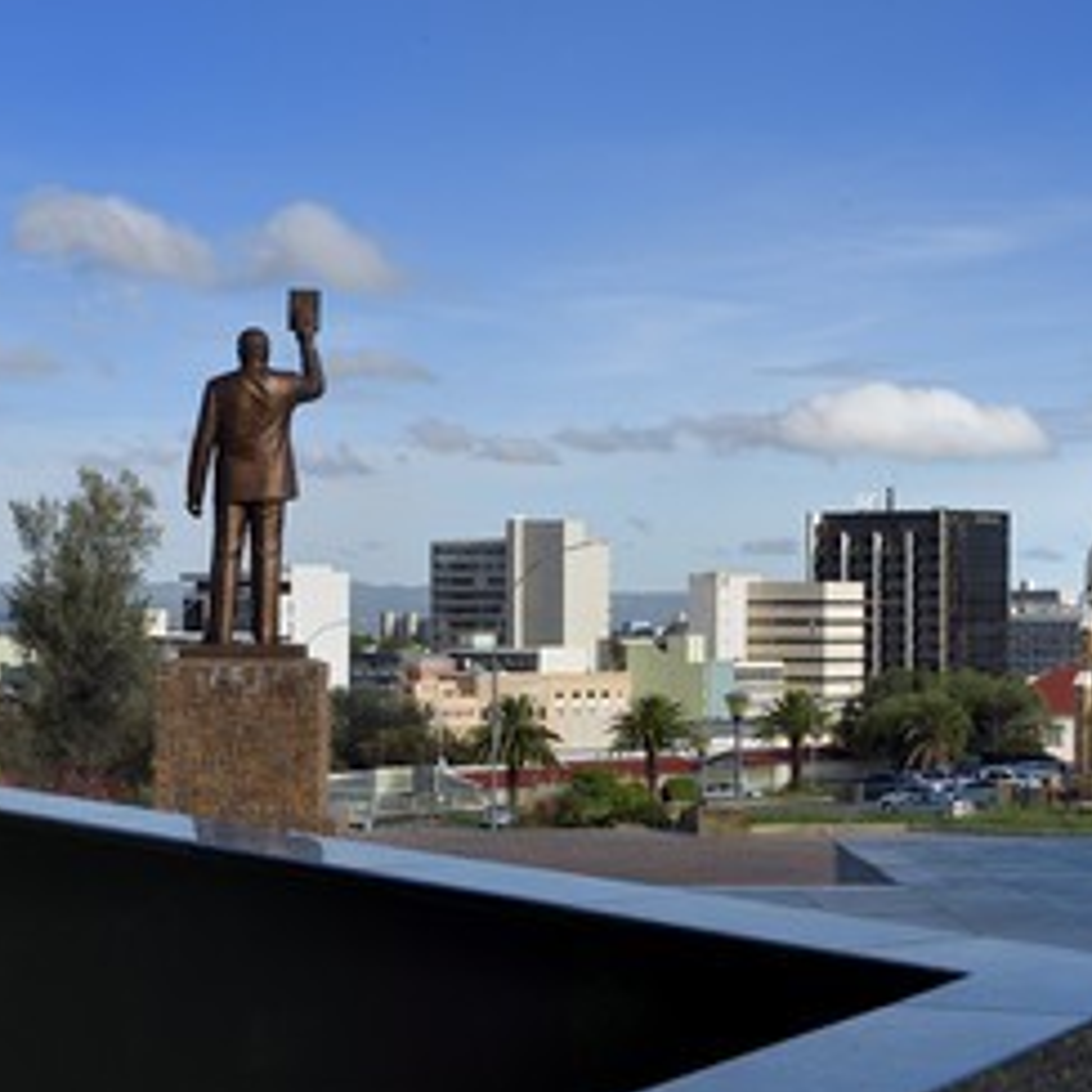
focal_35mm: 73
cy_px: 591
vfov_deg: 23.7
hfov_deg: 23.6
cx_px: 725
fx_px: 2605
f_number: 13
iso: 200
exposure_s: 1/320
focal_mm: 50
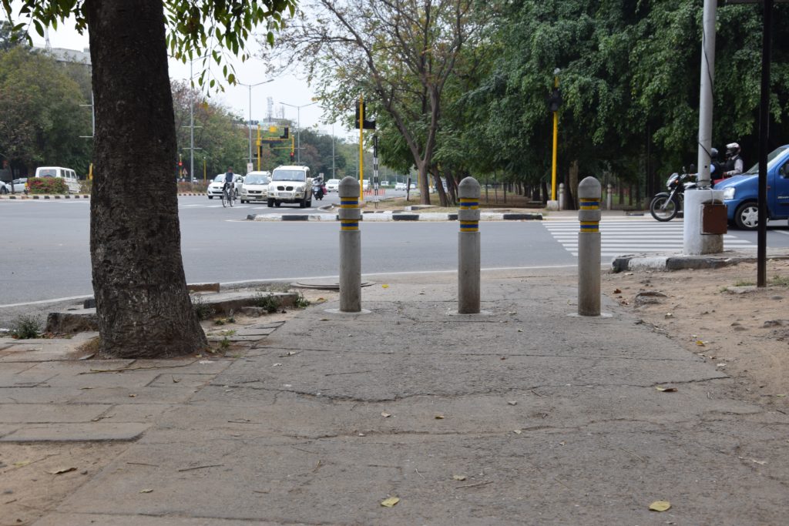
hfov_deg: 41.1
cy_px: 263
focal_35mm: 48
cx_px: 394
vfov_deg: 28.1
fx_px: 1052
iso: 280
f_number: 8
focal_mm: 32
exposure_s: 1/250
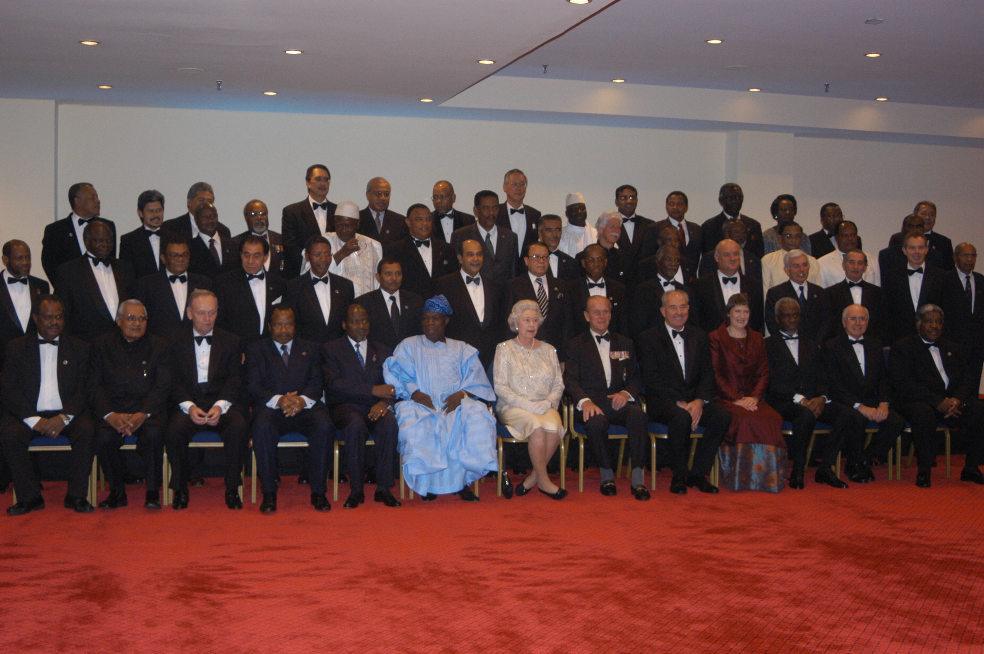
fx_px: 1147
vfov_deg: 31.8
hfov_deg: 46.4
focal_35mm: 42
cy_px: 327
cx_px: 492
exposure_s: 1/60
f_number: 4
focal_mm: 28
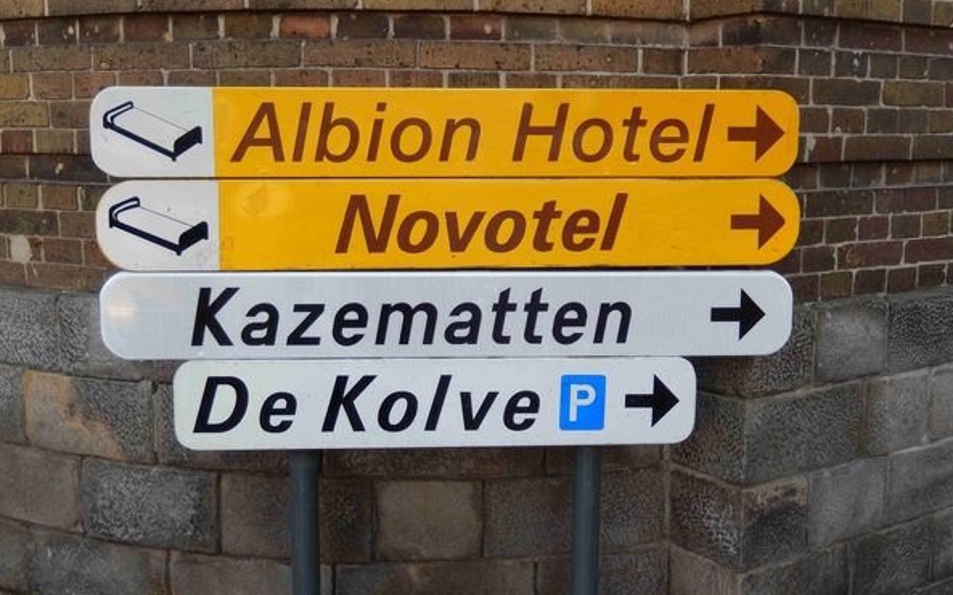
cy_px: 301
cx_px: 481
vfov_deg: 29.2
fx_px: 1142
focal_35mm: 44
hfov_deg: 45.3
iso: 125
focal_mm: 7.3
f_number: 4.2
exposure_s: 1/60
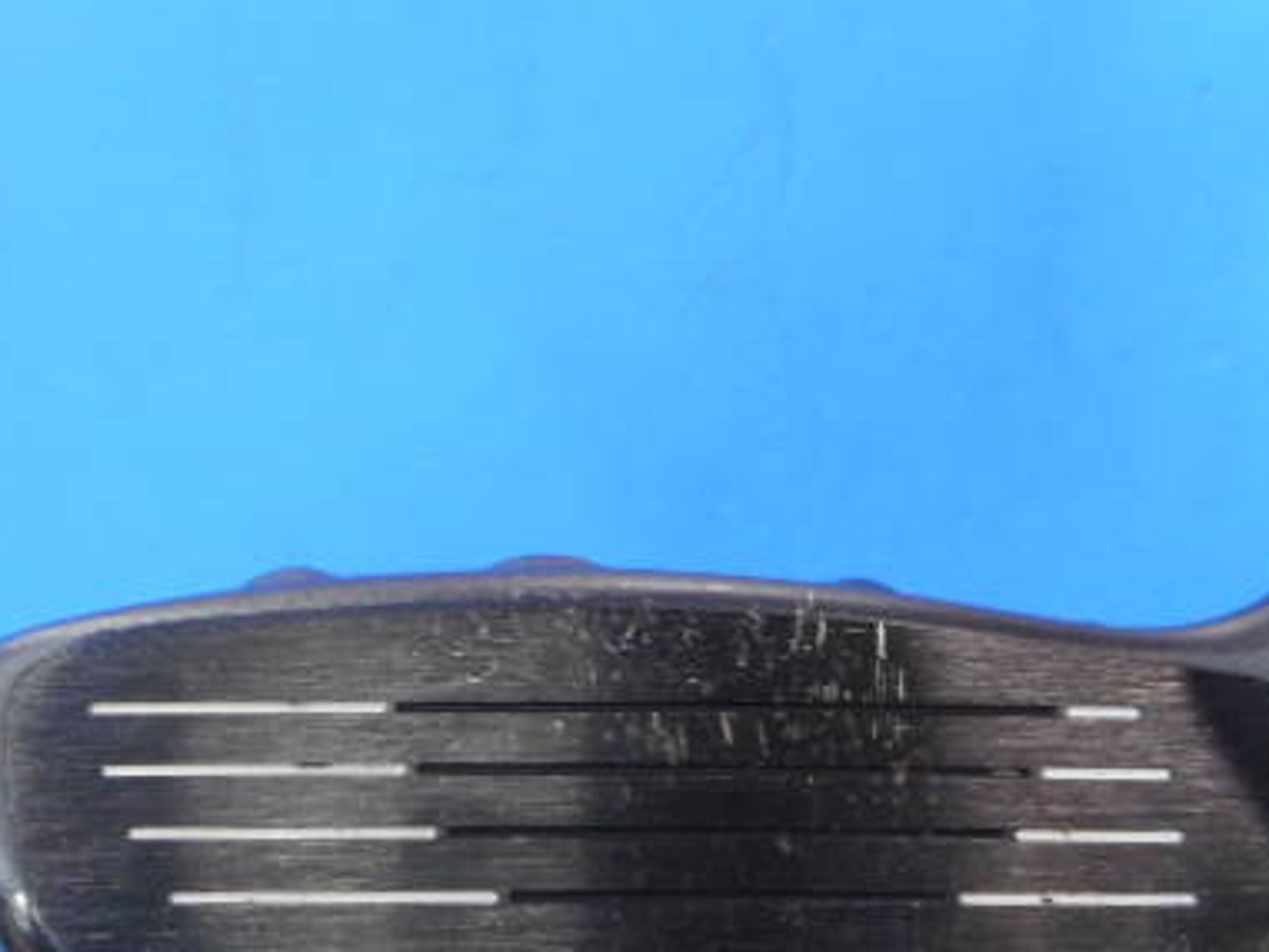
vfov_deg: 33.8
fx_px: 1540
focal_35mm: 42
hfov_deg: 44.8
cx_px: 626
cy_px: 686
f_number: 3.7
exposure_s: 1/30
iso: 220
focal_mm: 4.5
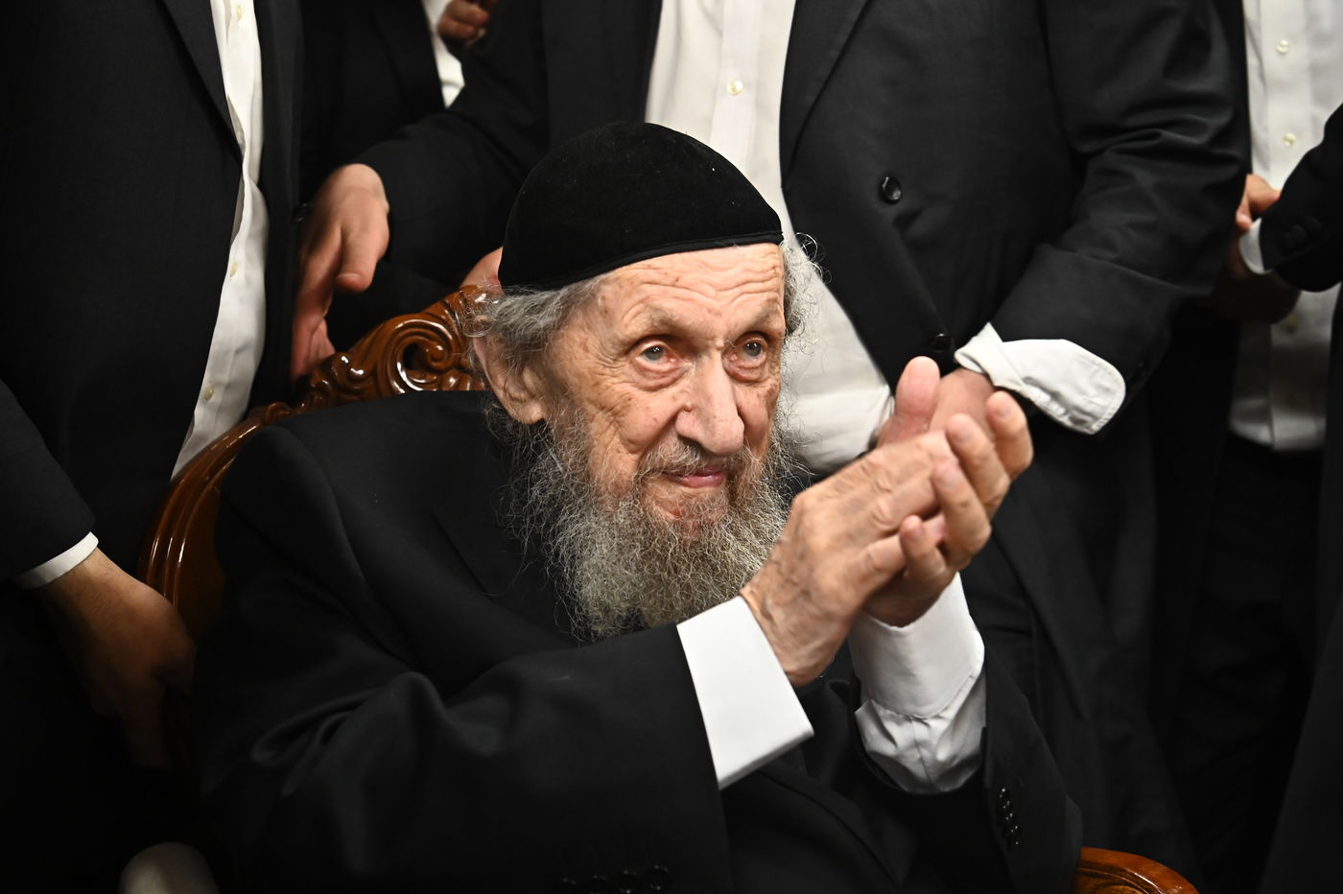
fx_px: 1864
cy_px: 447
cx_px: 672
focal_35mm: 50
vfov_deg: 27.0
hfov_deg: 39.6
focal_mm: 50
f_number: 4.5
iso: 3200
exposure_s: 1/200
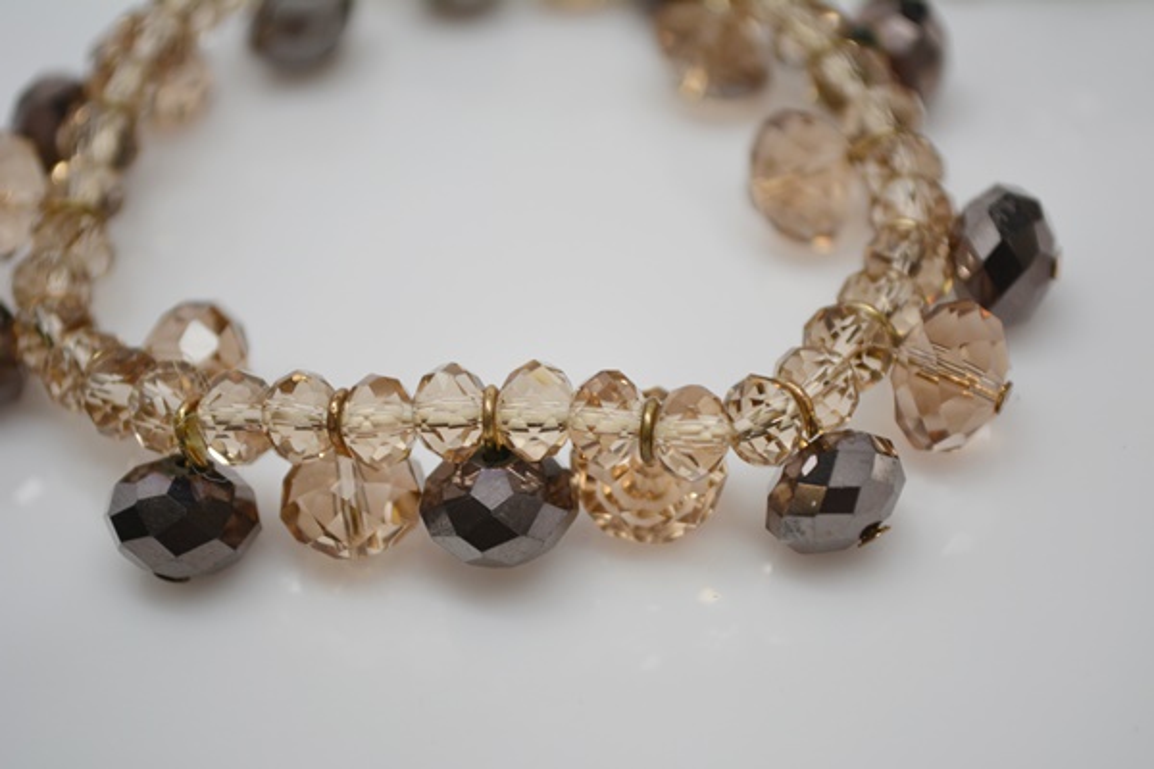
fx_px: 2644
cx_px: 577
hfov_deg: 24.6
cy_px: 384
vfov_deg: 16.6
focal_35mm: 82
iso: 400
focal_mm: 55
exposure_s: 1/80
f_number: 5.6
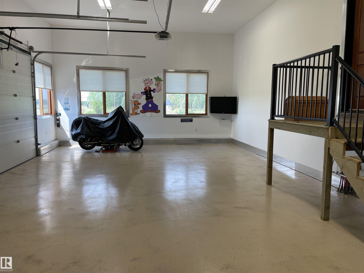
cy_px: 136
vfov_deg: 53.1
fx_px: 273
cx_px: 182
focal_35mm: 26
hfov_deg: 67.3
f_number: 1.6
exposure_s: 1/151
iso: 32
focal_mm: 4.2
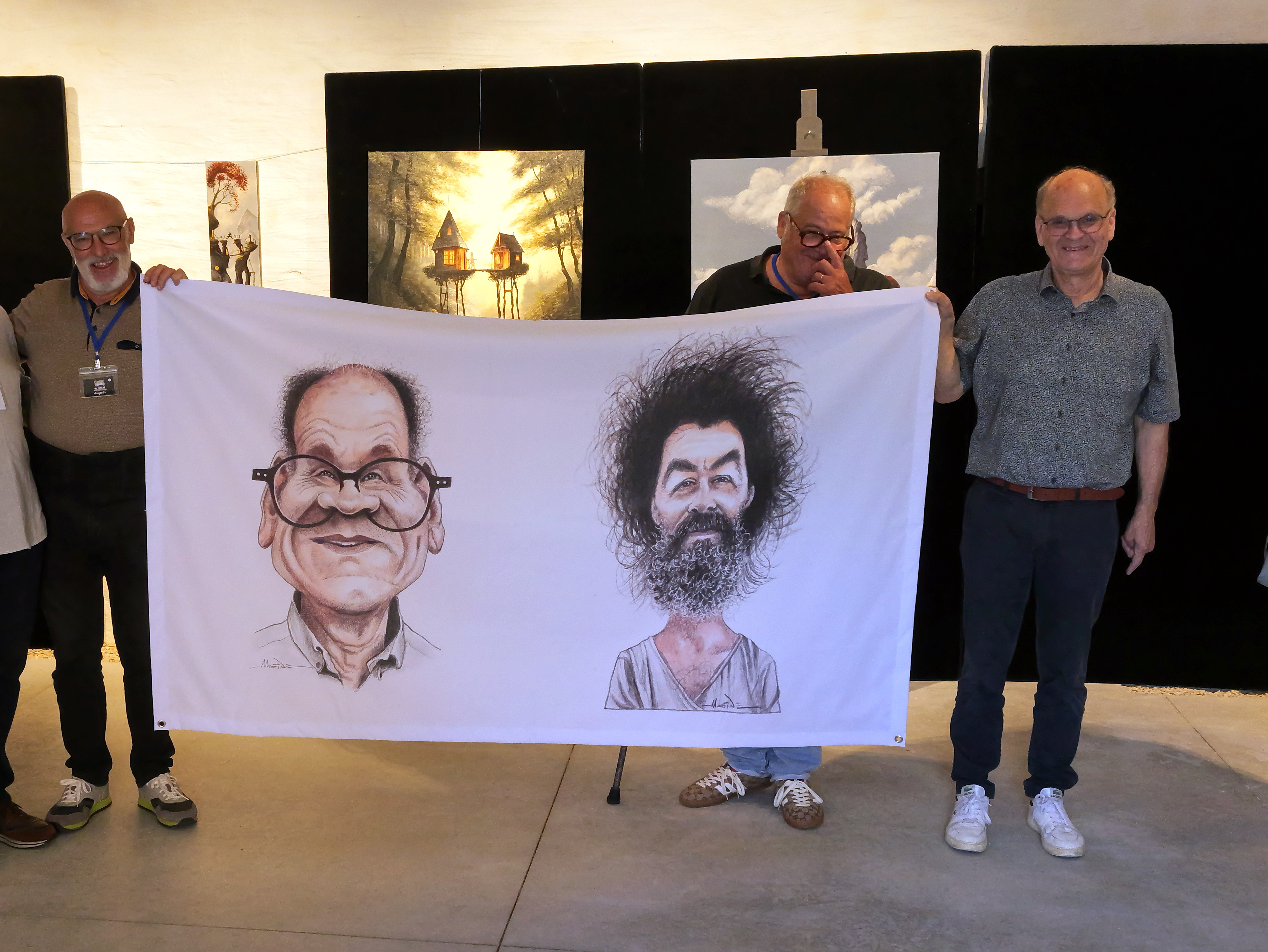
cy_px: 567
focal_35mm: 41
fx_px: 1502
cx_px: 512
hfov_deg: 45.5
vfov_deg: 35.0
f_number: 7.1
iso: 2500
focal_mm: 17
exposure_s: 1/100
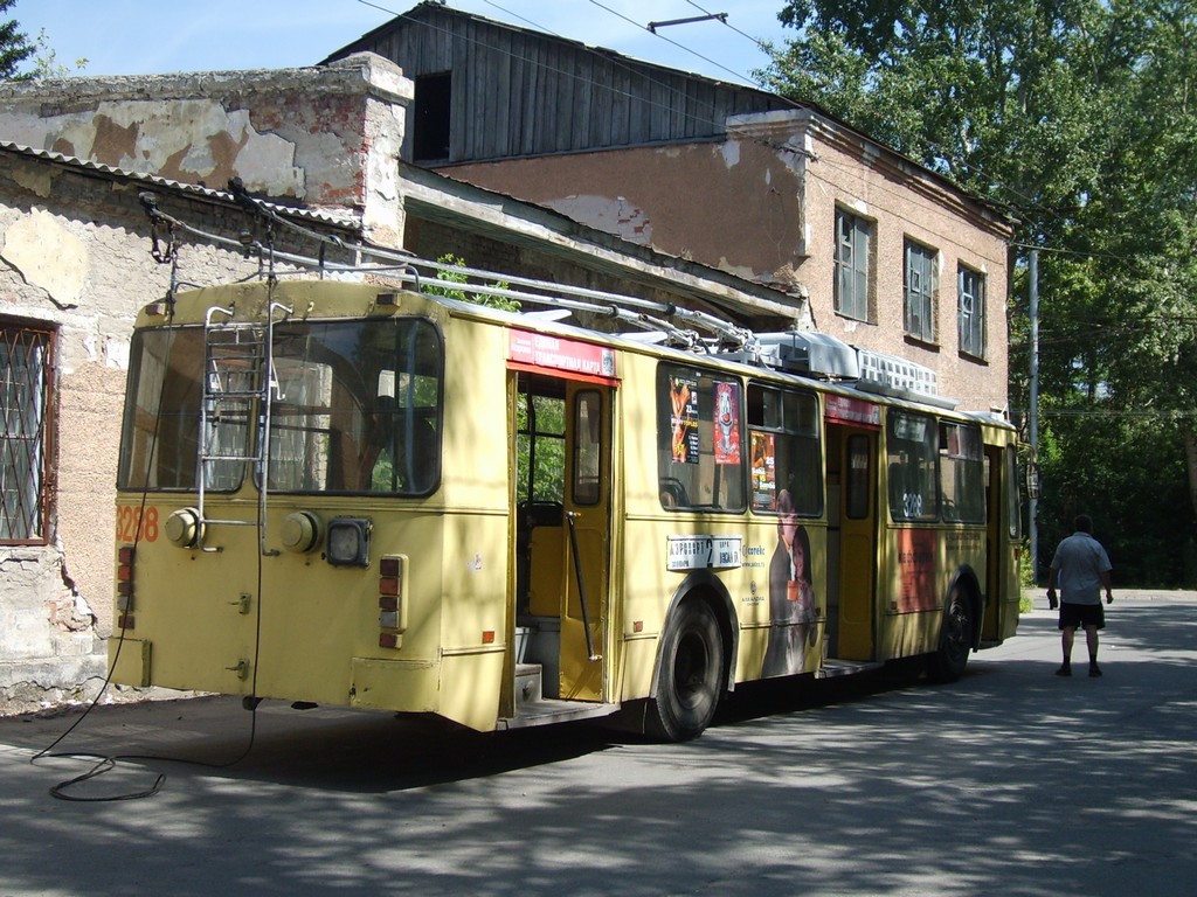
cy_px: 448
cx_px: 598
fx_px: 1487
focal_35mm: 43
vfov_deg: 33.6
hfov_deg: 43.9
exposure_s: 1/500
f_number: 3
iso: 50
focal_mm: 7.2
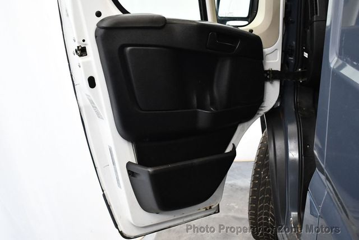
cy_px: 120
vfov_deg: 33.5
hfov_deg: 48.4
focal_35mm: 40
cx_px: 180
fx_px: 399
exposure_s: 1/125
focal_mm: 20
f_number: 3.5
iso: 2000
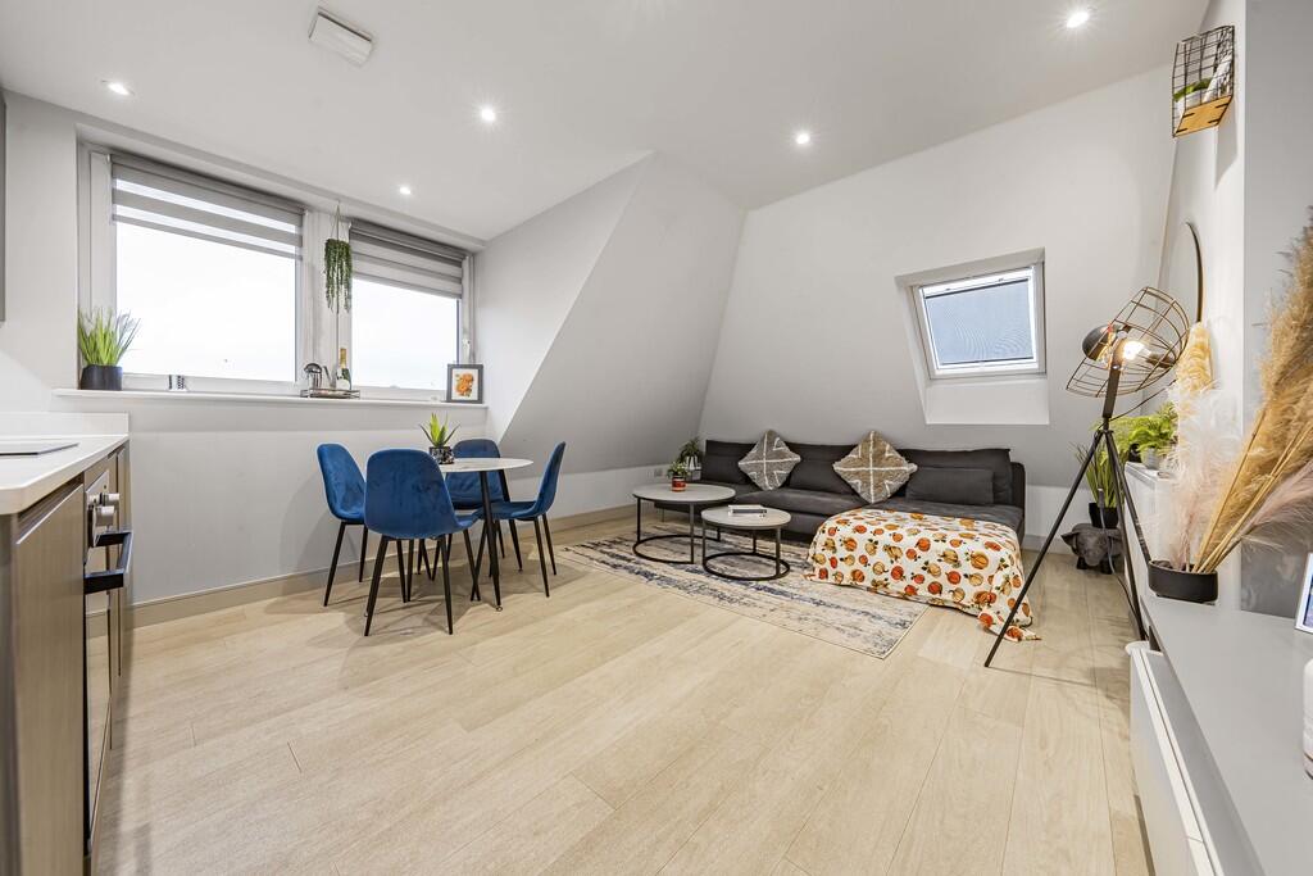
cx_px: 656
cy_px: 438
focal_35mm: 12
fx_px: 438
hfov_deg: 112.6
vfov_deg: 90.0
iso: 320
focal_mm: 12
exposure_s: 1/6
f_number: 9
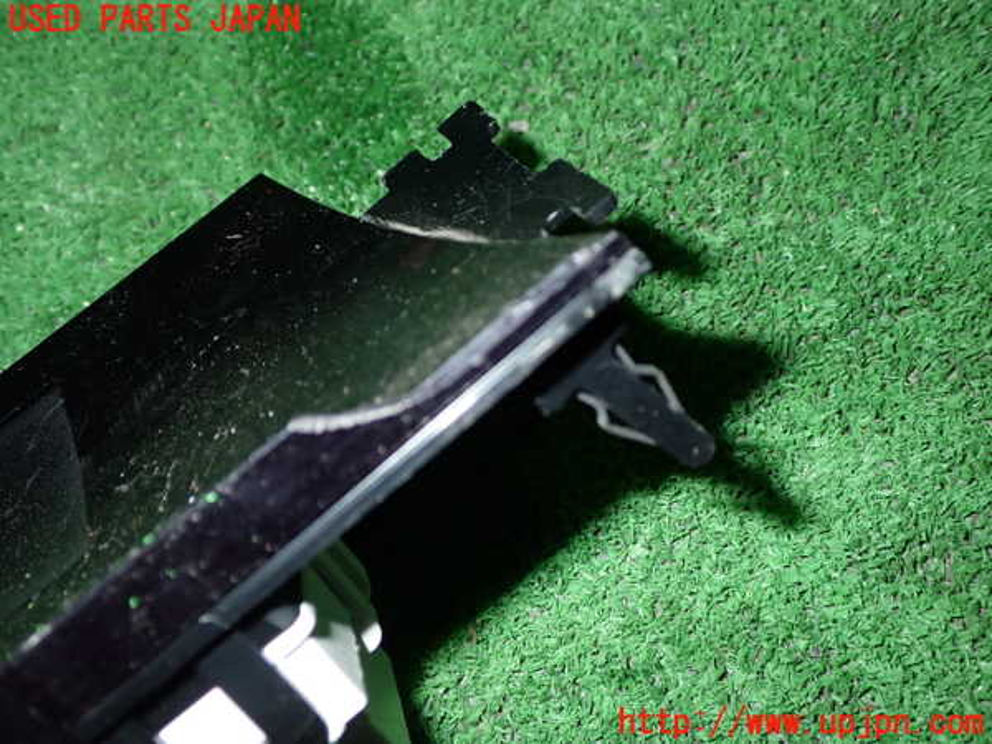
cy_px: 372
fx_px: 1032
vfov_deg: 39.7
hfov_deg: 51.4
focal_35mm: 36
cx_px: 496
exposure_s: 1/40
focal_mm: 6.37
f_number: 7.1
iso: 320
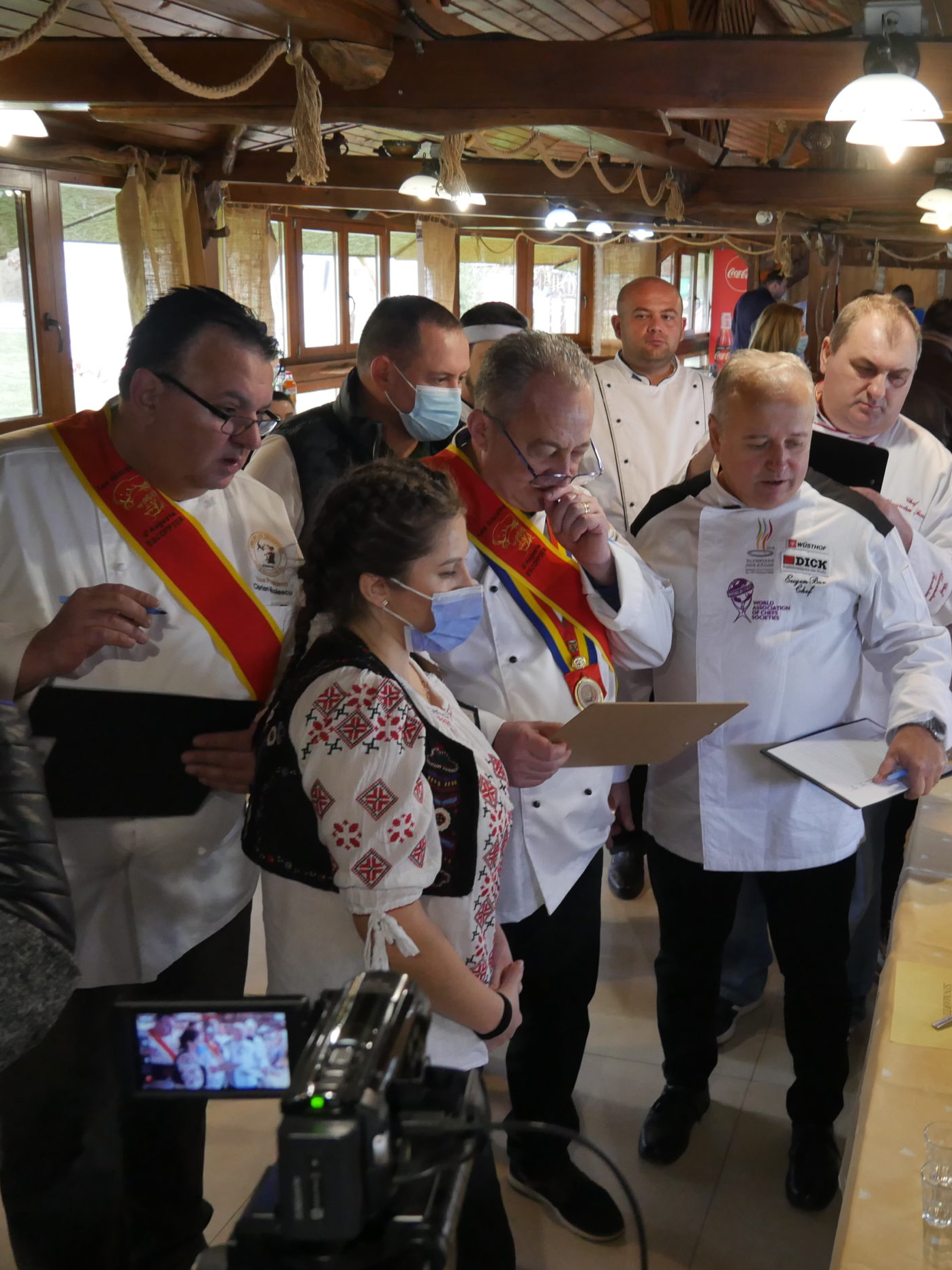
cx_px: 702
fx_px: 1210
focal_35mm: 33
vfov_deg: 55.4
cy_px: 635
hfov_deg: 41.8
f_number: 3.5
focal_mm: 12
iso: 1000
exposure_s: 1/60
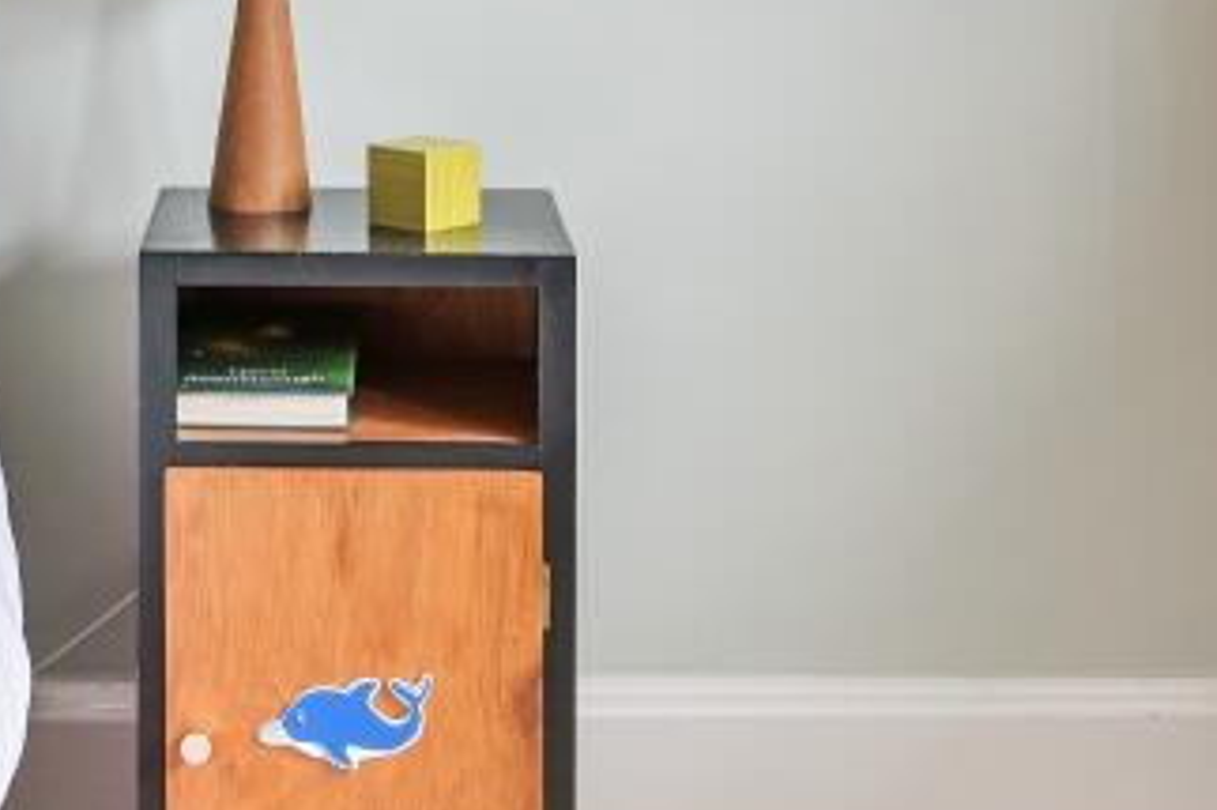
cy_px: -328
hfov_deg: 21.2
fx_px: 3210
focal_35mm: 95
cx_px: 271
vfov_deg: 13.7
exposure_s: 1/100
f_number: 4
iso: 400
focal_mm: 30
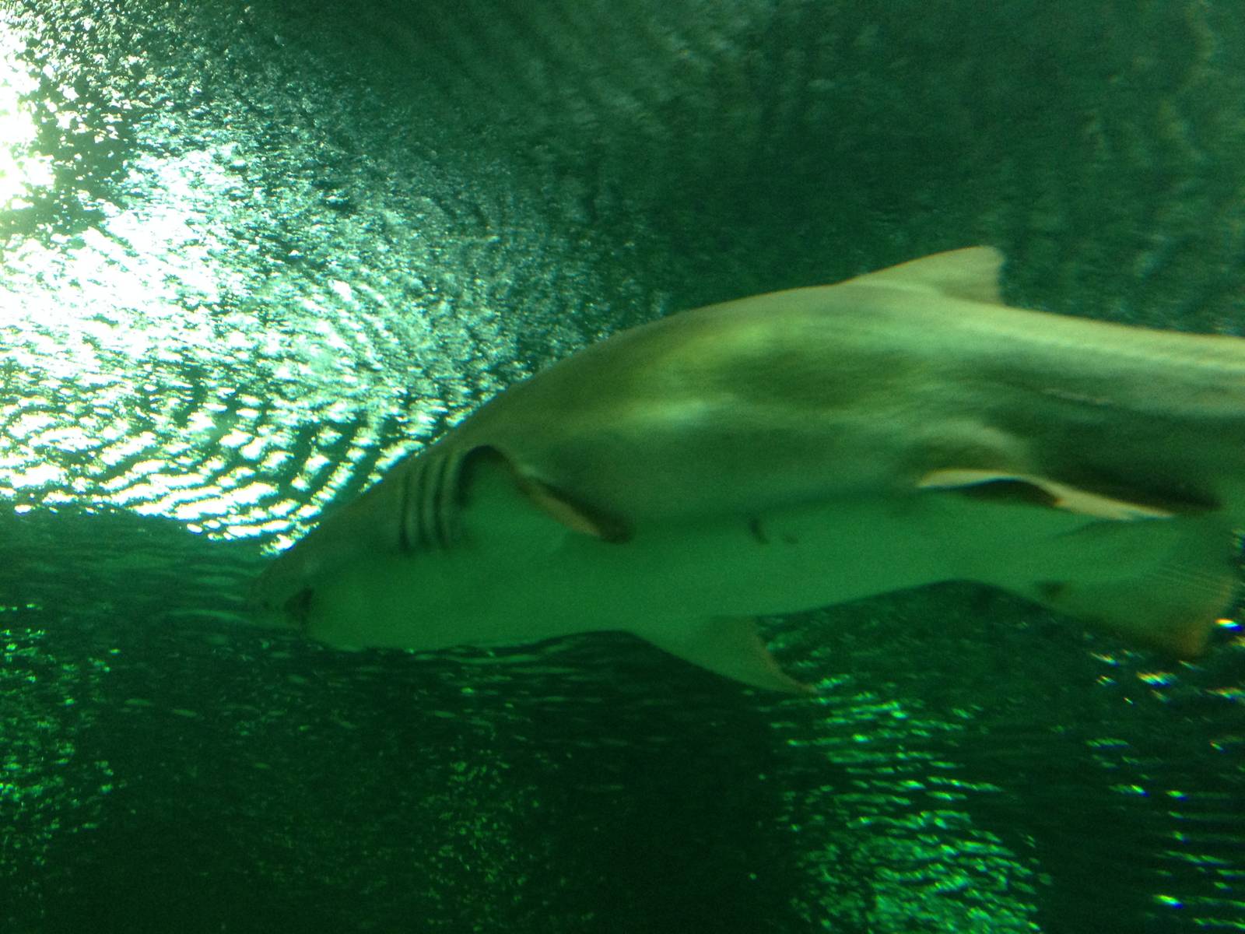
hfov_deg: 55.4
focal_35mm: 33
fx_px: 1187
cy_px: 467
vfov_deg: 42.9
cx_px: 622
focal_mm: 4.12
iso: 250
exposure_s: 1/20
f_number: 2.4
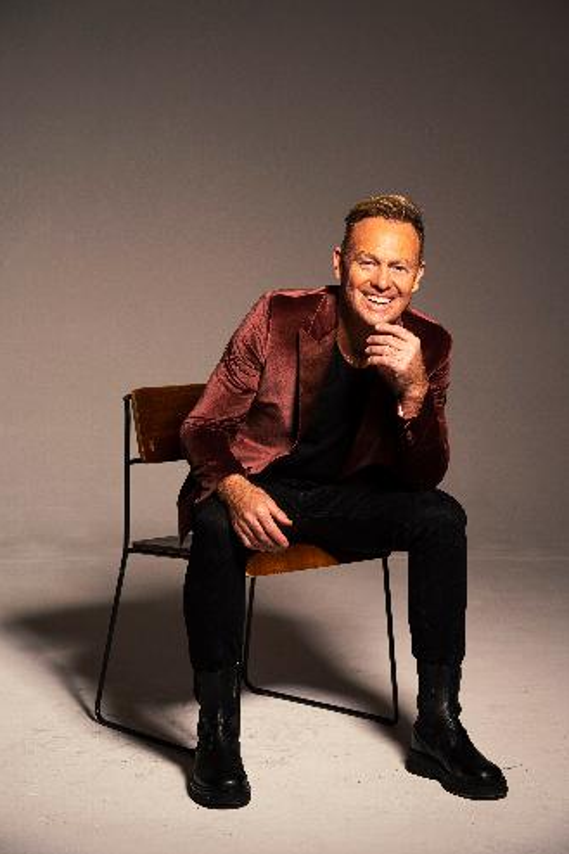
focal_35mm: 86
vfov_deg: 23.7
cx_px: 284
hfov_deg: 15.9
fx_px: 2040
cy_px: 427
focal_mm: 85
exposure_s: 1/160
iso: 100
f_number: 5
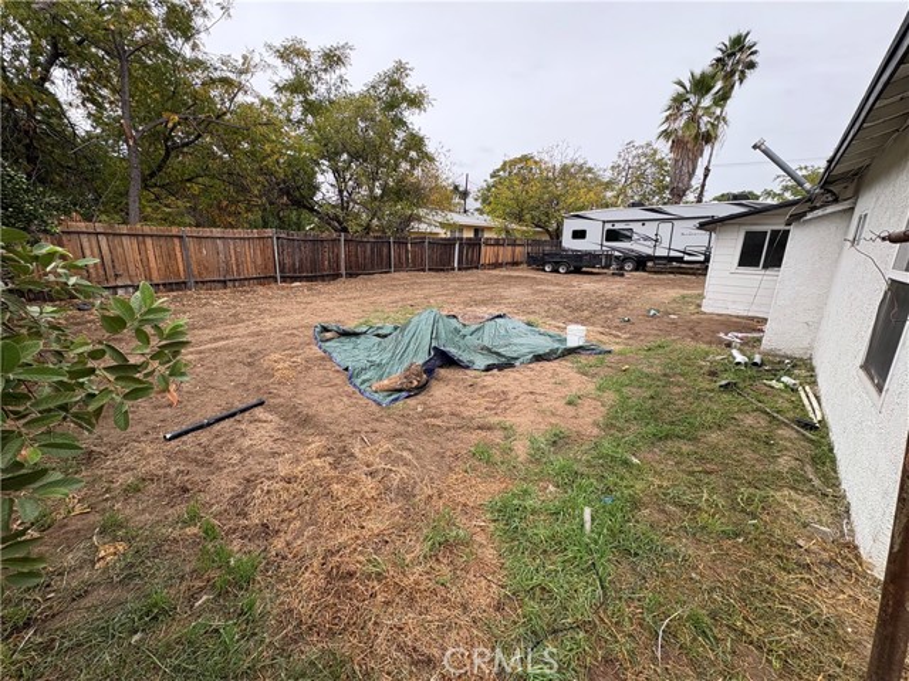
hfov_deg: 102.1
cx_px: 454
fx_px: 368
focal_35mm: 14
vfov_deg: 85.7
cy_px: 340
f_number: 2.2
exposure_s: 1/291
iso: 40
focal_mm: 2.22
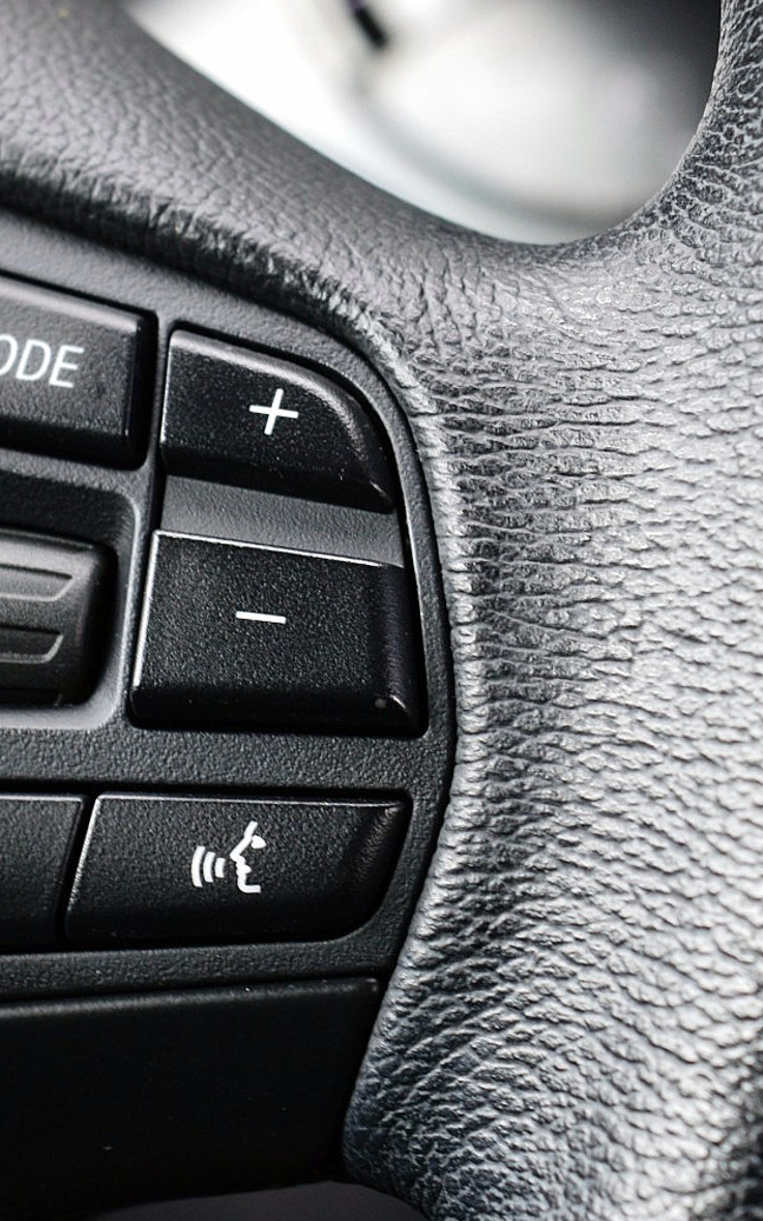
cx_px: 87
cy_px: 575
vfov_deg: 15.3
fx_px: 4555
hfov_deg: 9.5
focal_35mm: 137
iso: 640
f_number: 8
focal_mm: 55
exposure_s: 1/60
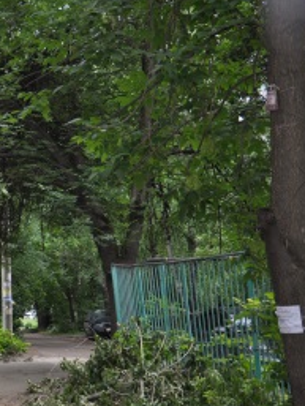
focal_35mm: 84
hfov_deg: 16.2
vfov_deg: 23.3
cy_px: 225
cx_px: -139
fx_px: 986
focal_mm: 26
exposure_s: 1/160
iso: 200
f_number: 4
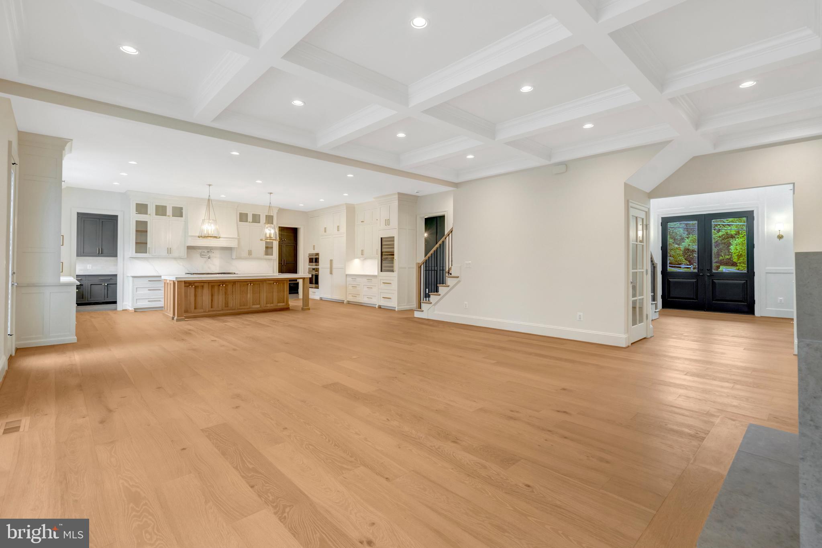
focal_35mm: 16
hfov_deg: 96.7
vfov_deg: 73.8
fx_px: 365
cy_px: 274
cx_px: 411
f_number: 8
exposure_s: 1/50
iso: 1250
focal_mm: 16
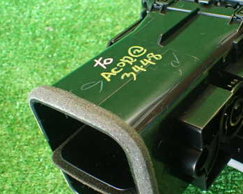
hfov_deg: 35.3
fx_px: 367
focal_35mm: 51
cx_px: 199
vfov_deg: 29.7
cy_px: 107
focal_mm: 5.4
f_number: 2.3
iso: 500
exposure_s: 1/30
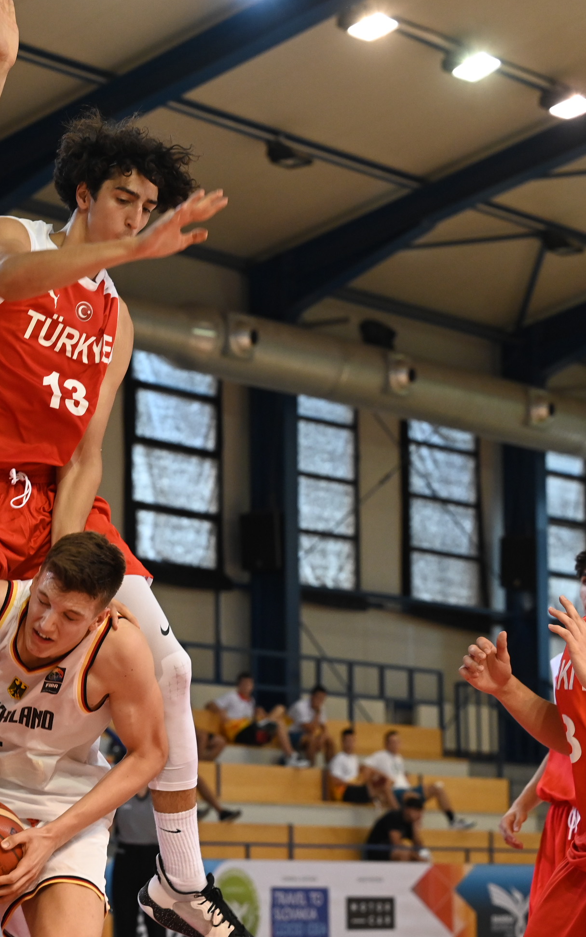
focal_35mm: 111
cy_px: 464
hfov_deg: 11.6
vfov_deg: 18.8
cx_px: -58
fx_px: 2836
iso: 3200
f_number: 4
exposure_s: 1/640
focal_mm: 70
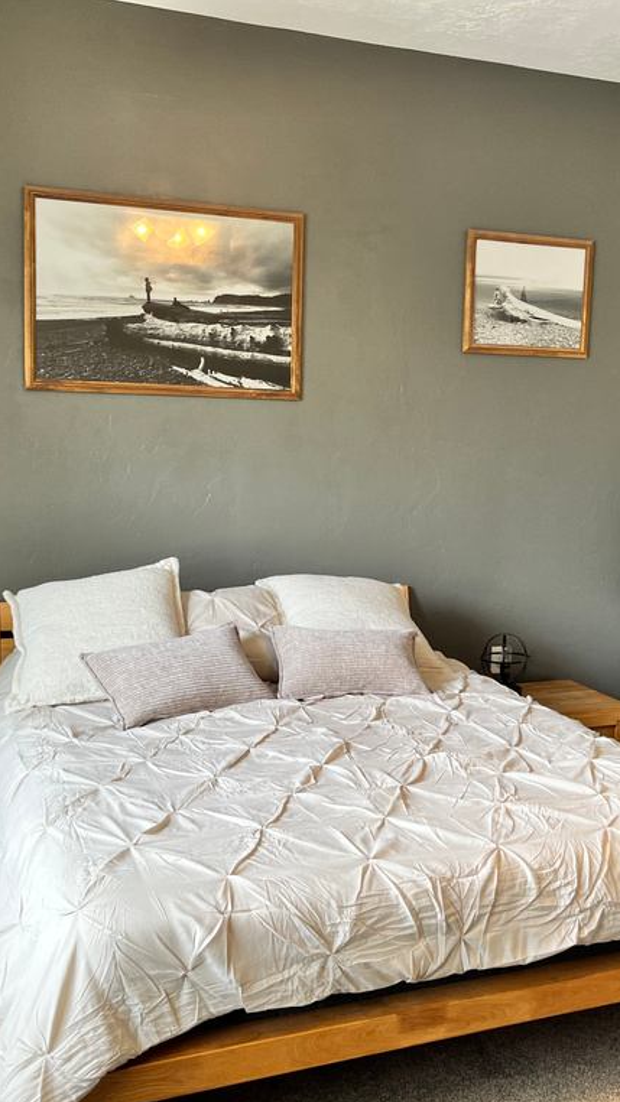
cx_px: 366
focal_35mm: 38
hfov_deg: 31.1
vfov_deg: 52.8
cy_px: 552
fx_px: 1111
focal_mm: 5.1
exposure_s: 1/60
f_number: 1.6
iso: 80
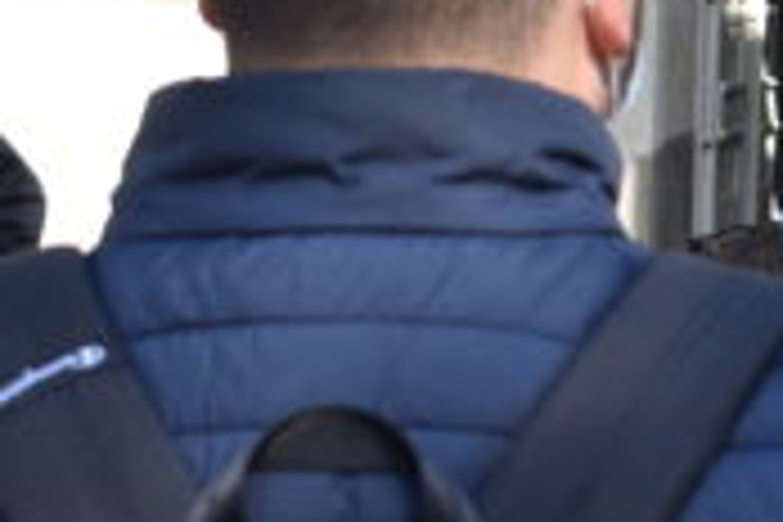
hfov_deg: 10.9
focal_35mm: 179
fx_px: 3898
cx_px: 1296
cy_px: 256
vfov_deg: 7.7
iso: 200
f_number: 5.6
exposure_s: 1/250
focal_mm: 27
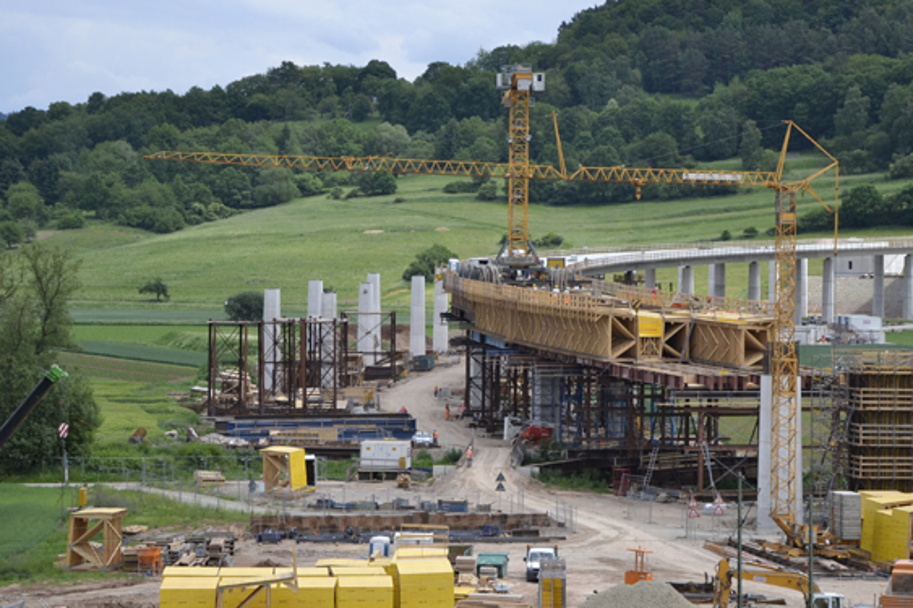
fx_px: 2637
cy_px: 284
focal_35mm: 104
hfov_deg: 19.6
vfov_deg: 13.2
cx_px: 512
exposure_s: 1/1250
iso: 400
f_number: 5.6
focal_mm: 52
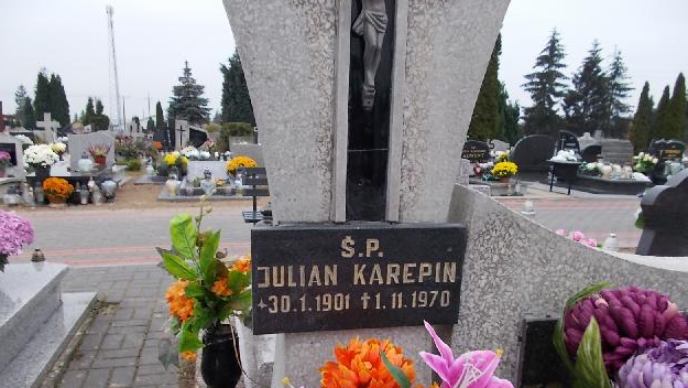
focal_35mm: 29
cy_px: 256
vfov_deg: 39.8
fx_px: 529
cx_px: 337
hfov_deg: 66.0
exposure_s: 1/60
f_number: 3.2
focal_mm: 4.6
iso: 80
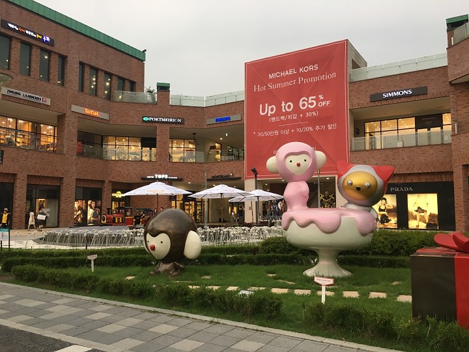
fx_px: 393
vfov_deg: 48.2
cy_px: 176
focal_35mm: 29
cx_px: 234
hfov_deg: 61.7
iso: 25
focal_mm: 4.15
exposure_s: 1/40
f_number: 2.2
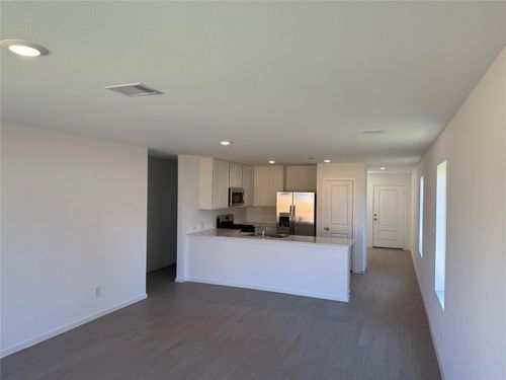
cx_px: 253
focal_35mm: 24
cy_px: 190
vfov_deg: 56.8
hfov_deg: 71.6
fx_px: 351
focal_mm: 6.76
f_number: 1.78
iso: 50
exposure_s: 1/132
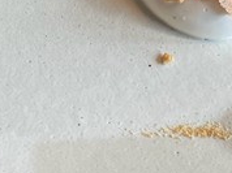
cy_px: -65
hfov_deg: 16.6
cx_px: 23
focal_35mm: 117
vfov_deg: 12.2
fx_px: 783
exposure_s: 1/120
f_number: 1.6
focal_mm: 4.2
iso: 80
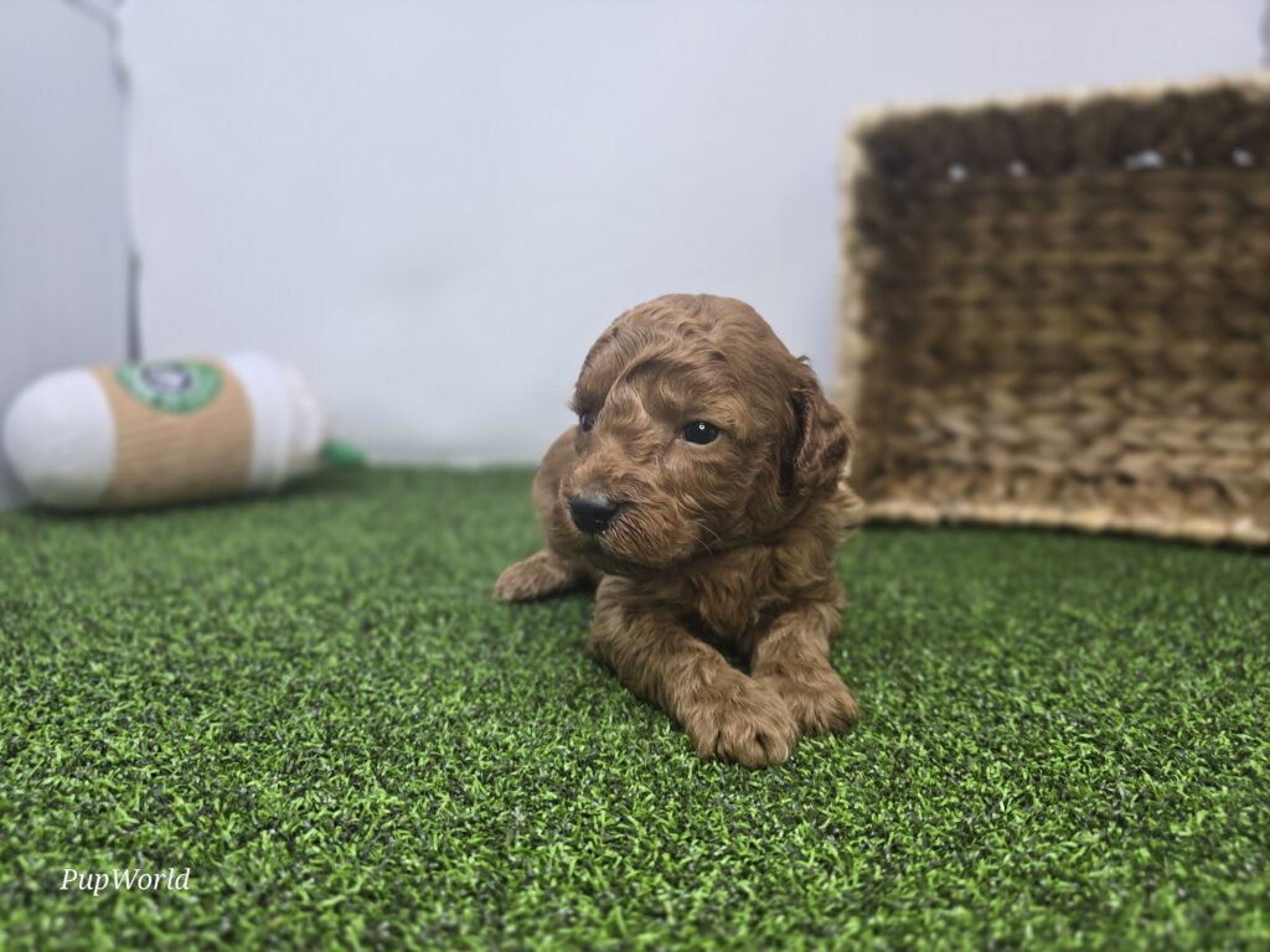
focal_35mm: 23
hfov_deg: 73.9
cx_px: 635
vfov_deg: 58.9
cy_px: 476
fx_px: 844
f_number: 1.7
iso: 64
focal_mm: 6.3
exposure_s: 1/120
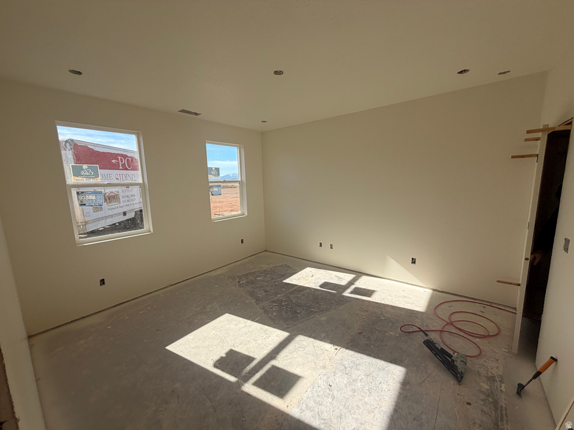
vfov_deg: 85.7
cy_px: 215
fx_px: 232
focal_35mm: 14
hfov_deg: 102.1
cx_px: 287
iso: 40
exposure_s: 1/607
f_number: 2.2
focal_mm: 2.22
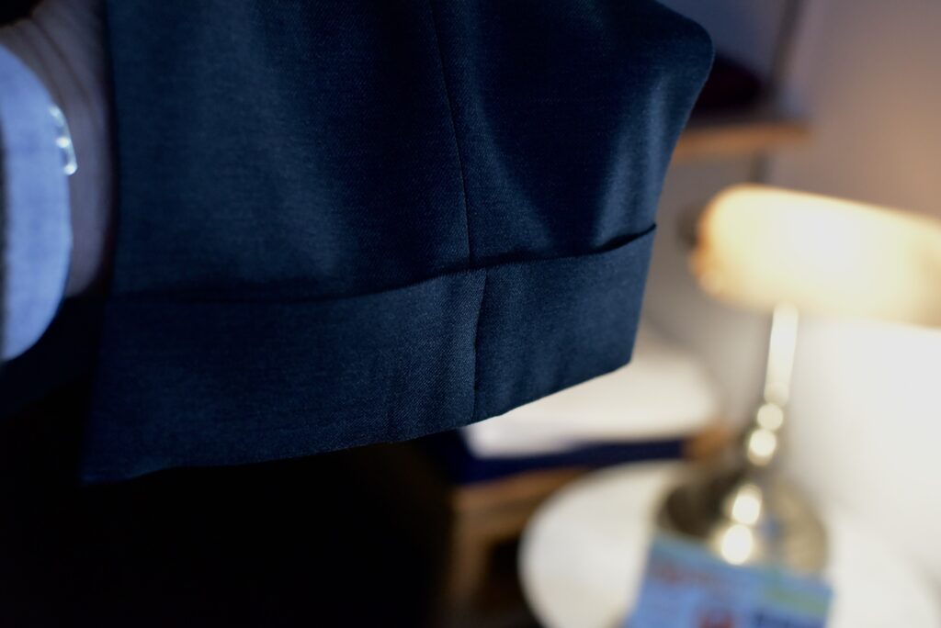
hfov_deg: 37.8
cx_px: 470
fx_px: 1373
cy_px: 314
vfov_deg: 25.8
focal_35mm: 52
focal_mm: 35
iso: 6400
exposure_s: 1/400
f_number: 3.5
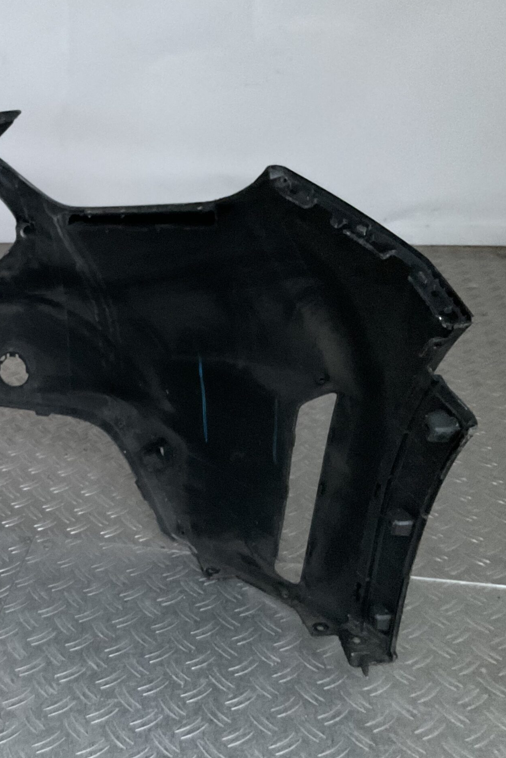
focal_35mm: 41
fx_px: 864
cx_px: 34
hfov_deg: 30.9
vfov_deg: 47.4
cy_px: 376
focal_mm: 3
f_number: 1.8
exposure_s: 1/25
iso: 500
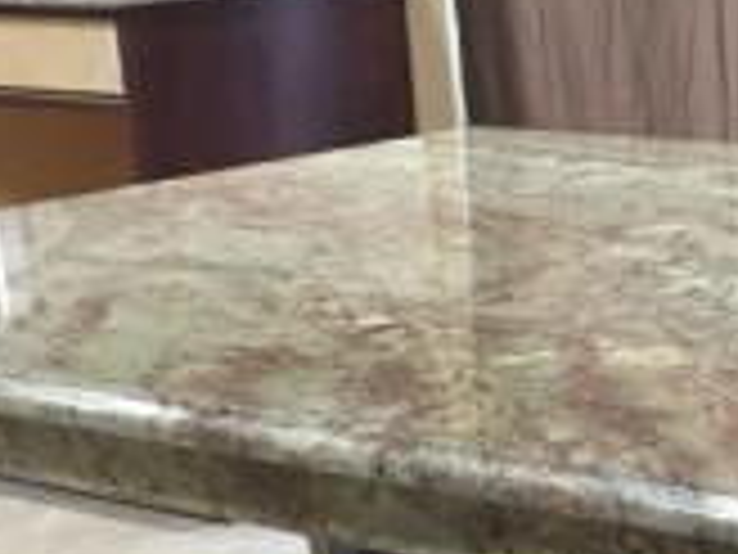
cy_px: 518
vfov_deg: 13.8
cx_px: 891
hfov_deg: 17.6
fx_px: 2260
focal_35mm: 106
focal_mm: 4.15
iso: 100
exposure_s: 1/10
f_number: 2.2
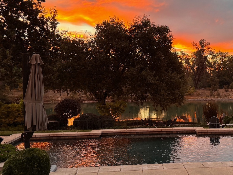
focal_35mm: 42
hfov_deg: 43.4
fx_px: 283
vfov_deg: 34.3
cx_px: 174
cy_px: 73
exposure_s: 1/121
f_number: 1.78
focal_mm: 6.86
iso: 160
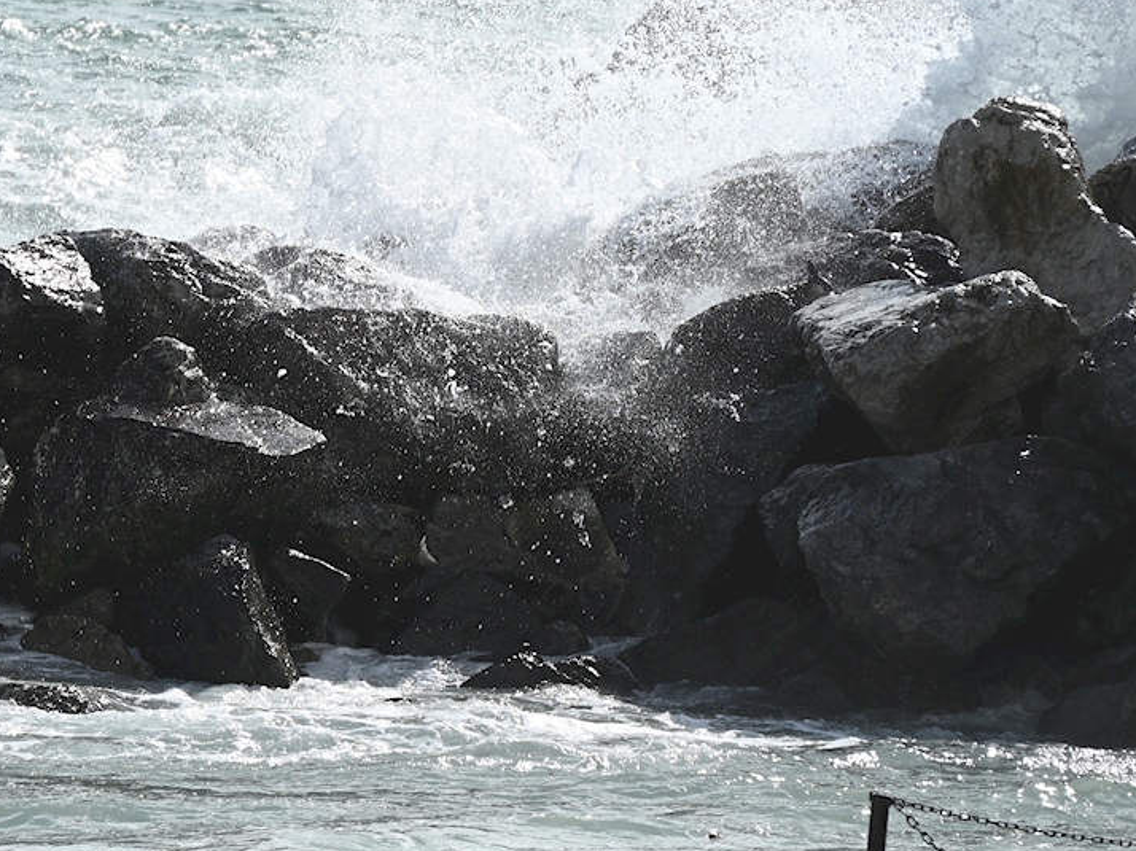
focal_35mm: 250
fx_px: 8202
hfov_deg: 7.9
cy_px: 367
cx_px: 390
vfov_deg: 5.9
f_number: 6.3
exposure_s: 1/640
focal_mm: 145
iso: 100
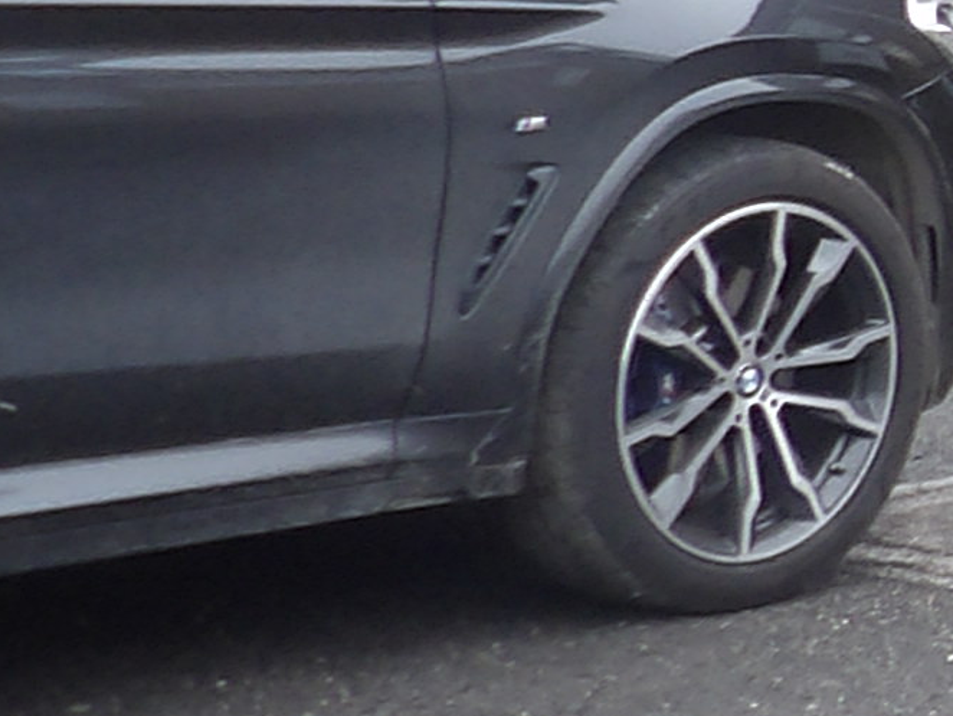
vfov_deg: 8.7
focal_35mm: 167
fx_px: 4599
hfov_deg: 9.8
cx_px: 2611
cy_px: -323
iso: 100
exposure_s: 1/70
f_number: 3.2
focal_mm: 4.3
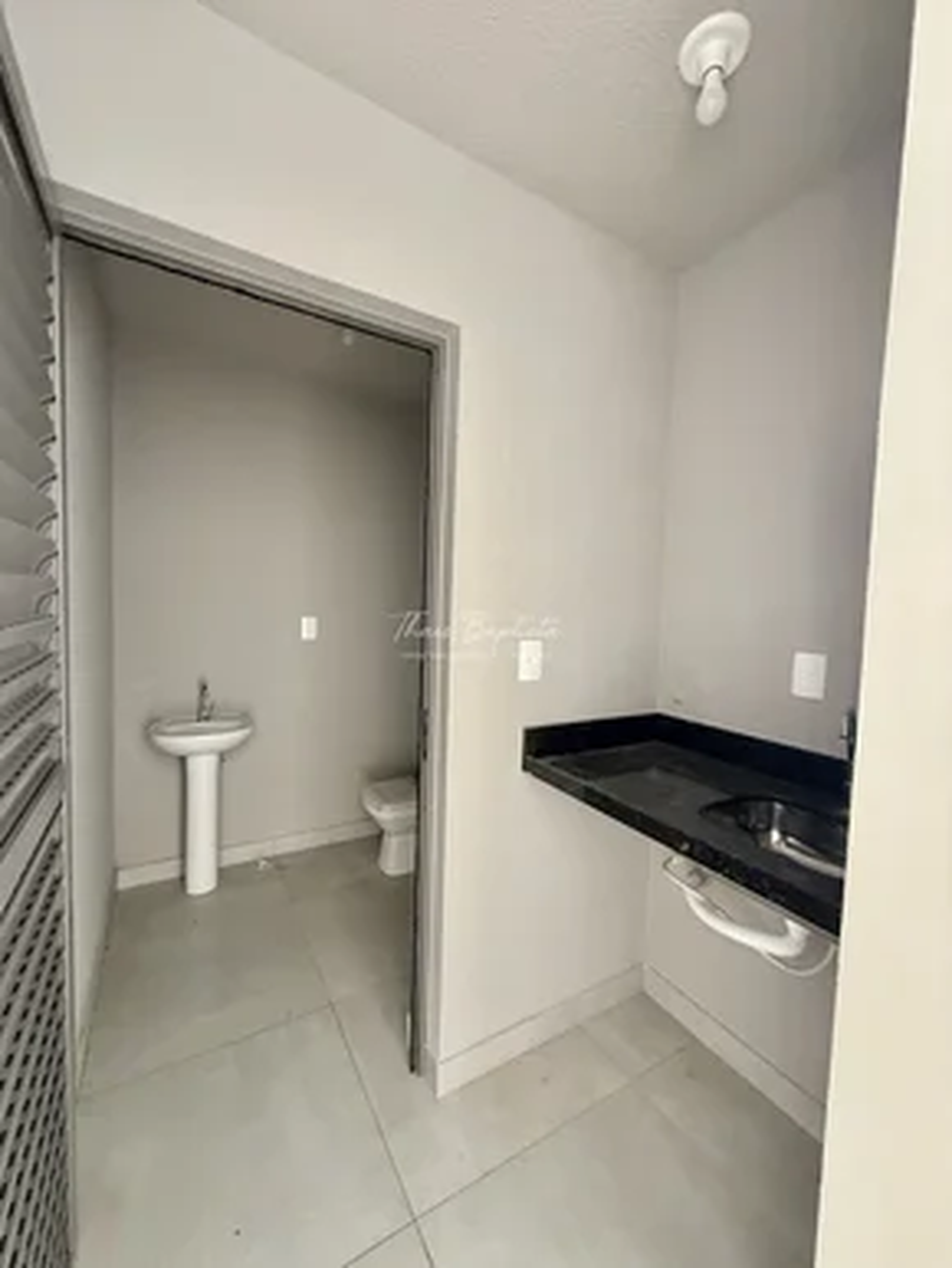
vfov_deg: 102.0
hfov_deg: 85.7
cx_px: 476
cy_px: 634
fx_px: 513
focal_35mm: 14
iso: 400
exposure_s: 1/60
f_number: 2.2
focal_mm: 2.22
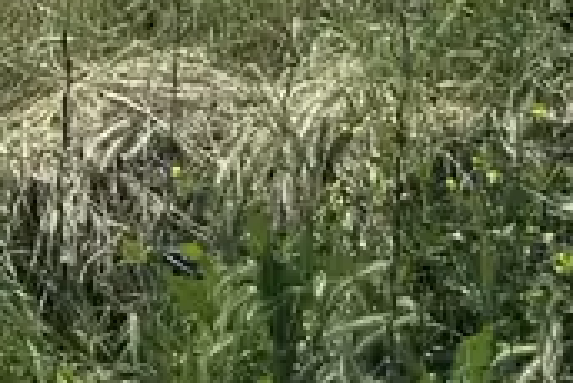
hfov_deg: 12.0
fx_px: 2310
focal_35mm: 145
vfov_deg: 7.9
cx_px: -713
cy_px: -839
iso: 80
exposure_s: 1/18519
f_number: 1.78
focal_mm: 6.86
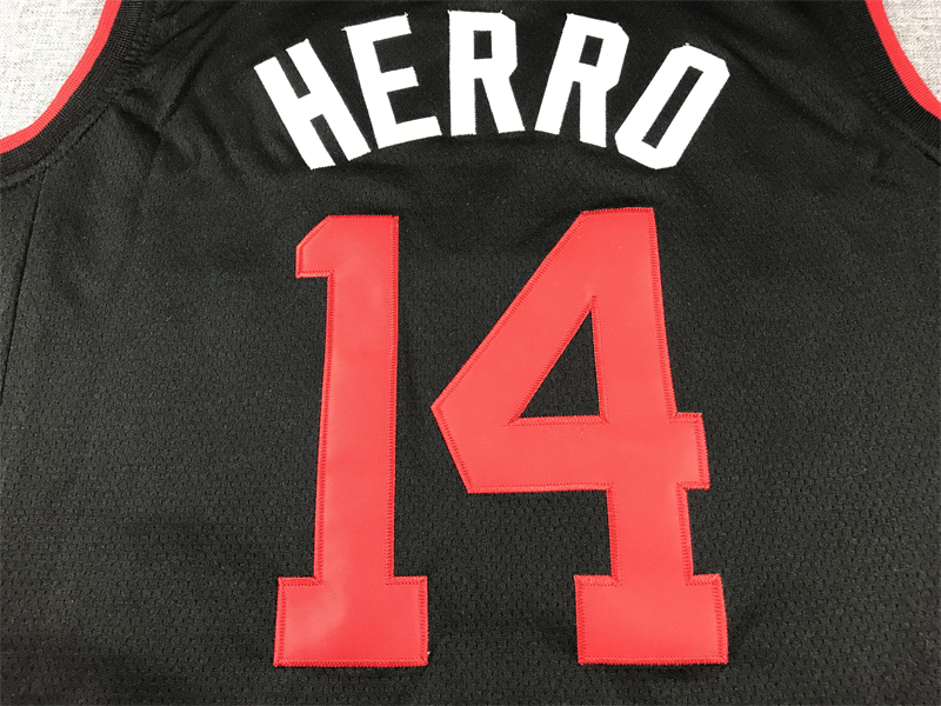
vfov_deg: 49.7
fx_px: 761
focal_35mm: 28
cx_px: 470
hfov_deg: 63.4
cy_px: 353
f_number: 1.8
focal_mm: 3.99
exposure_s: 1/33
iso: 40
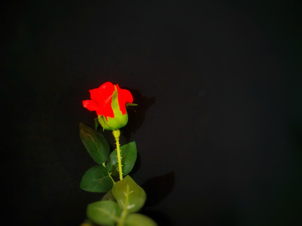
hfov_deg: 56.8
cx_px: 151
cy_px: 113
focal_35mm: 32
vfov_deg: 44.2
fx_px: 279
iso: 5896
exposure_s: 1/12
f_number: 2
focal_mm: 4.5
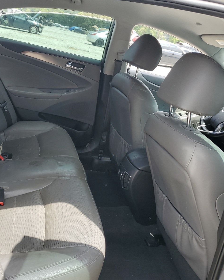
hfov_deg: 42.7
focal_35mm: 34
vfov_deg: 52.8
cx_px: 73
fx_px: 282
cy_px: 140
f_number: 1.5
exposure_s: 1/556
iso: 50
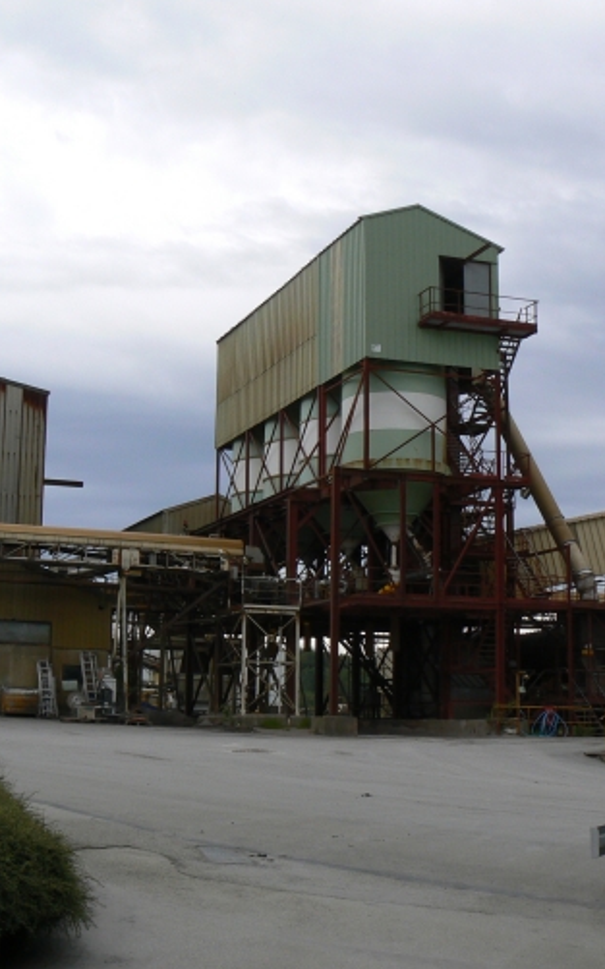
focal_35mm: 52
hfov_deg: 24.8
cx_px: 251
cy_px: 493
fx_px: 1372
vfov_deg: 38.9
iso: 80
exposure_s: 1/400
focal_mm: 6
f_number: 5.6
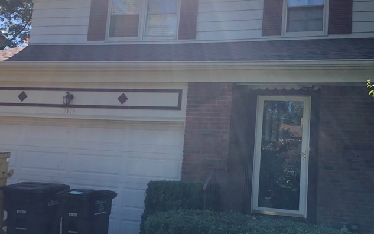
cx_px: 242
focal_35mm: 48
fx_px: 489
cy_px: 101
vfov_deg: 26.9
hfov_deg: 41.4
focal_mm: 4
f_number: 1.8
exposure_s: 1/842
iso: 20
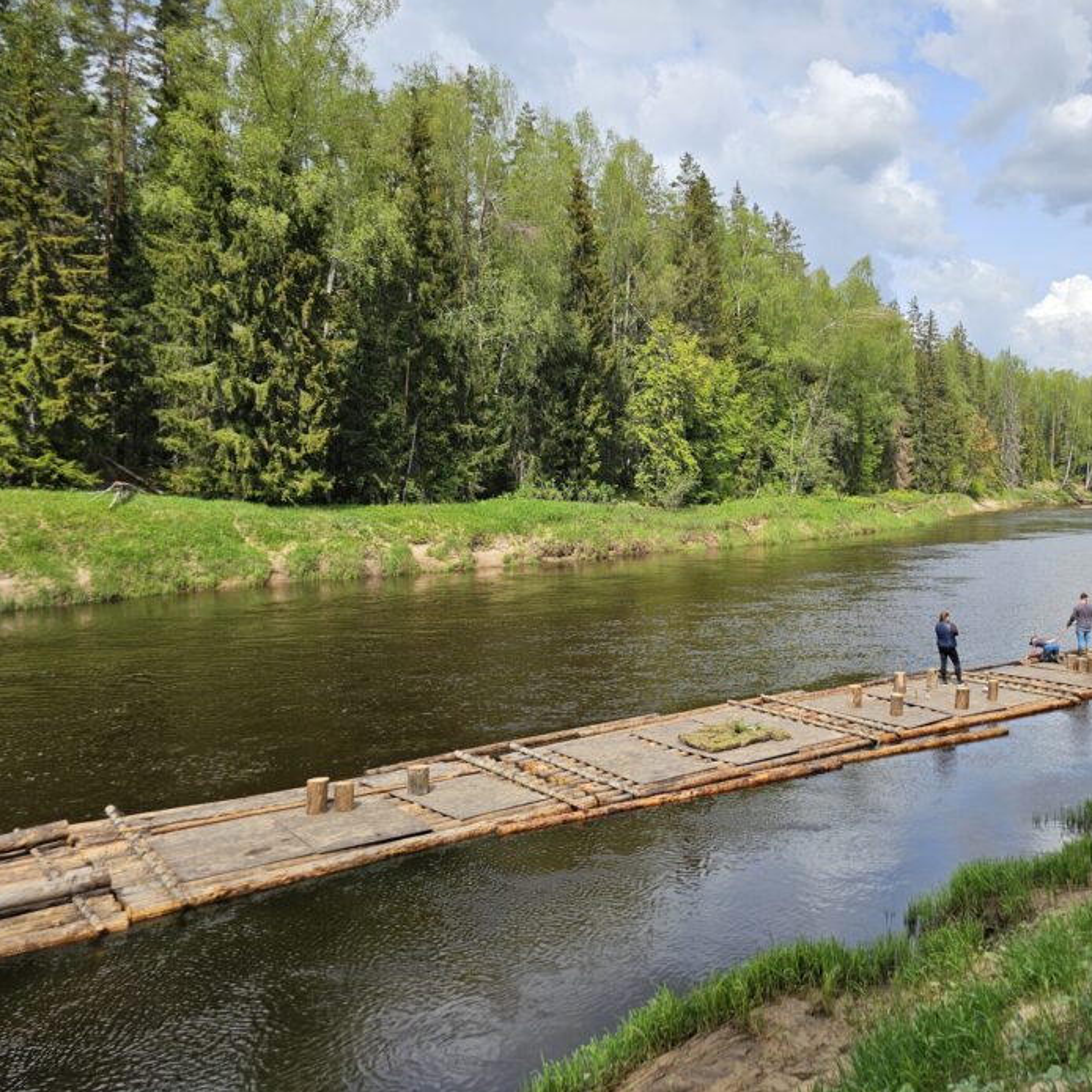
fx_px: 1071
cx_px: 743
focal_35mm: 30
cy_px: 554
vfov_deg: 54.0
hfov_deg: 52.8
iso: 10
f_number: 1.7
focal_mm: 6.3
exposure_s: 1/742
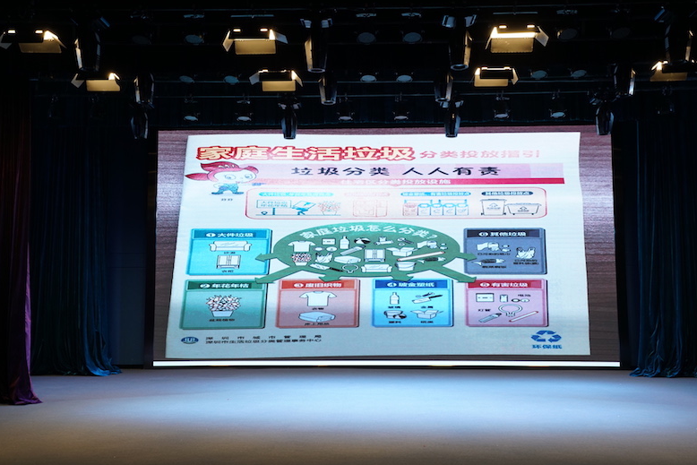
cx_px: 348
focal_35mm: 36
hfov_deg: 53.1
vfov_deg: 36.9
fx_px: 697
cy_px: 234
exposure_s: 1/100
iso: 800
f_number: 4
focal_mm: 35
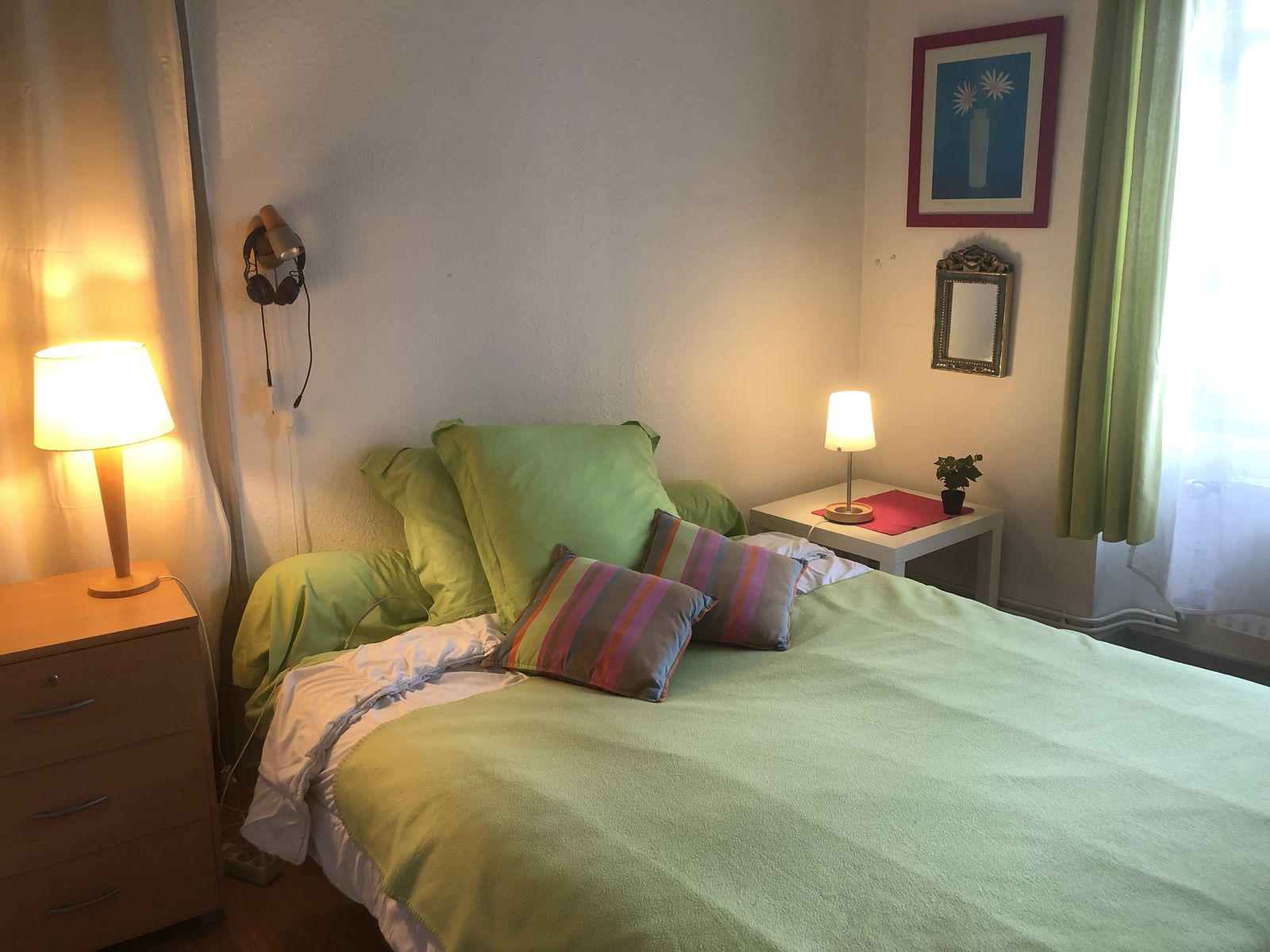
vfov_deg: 49.7
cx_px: 635
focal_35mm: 28
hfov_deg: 63.4
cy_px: 476
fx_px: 1027
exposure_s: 1/33
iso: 40
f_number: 1.8
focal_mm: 3.99
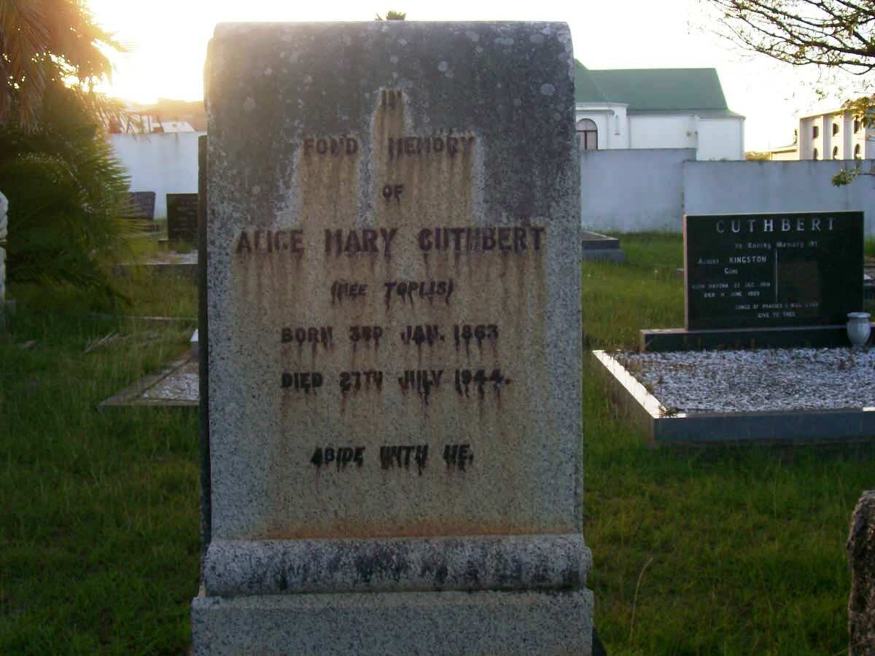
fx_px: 1137
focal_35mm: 45
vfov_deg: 32.2
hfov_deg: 42.1
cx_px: 438
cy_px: 328
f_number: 3
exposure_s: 1/356
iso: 80
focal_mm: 7.6
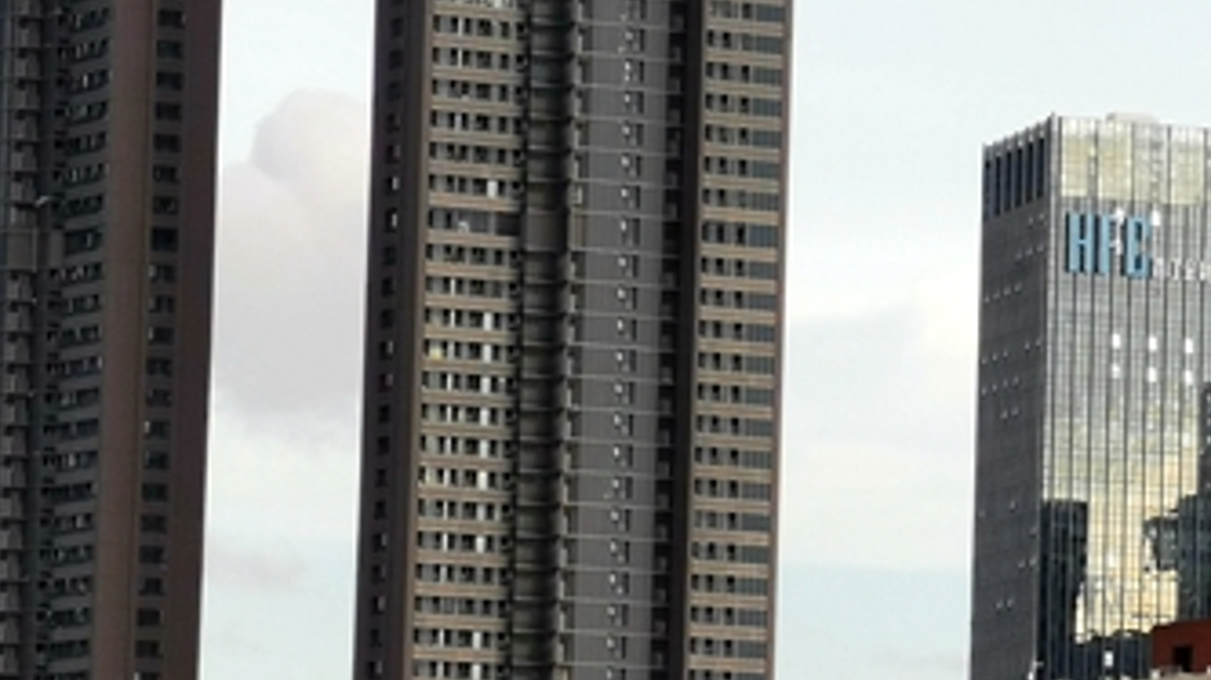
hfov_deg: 7.8
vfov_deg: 4.4
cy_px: 302
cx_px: 1073
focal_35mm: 275
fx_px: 8827
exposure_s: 1/405
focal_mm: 7.48
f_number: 2.4
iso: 50
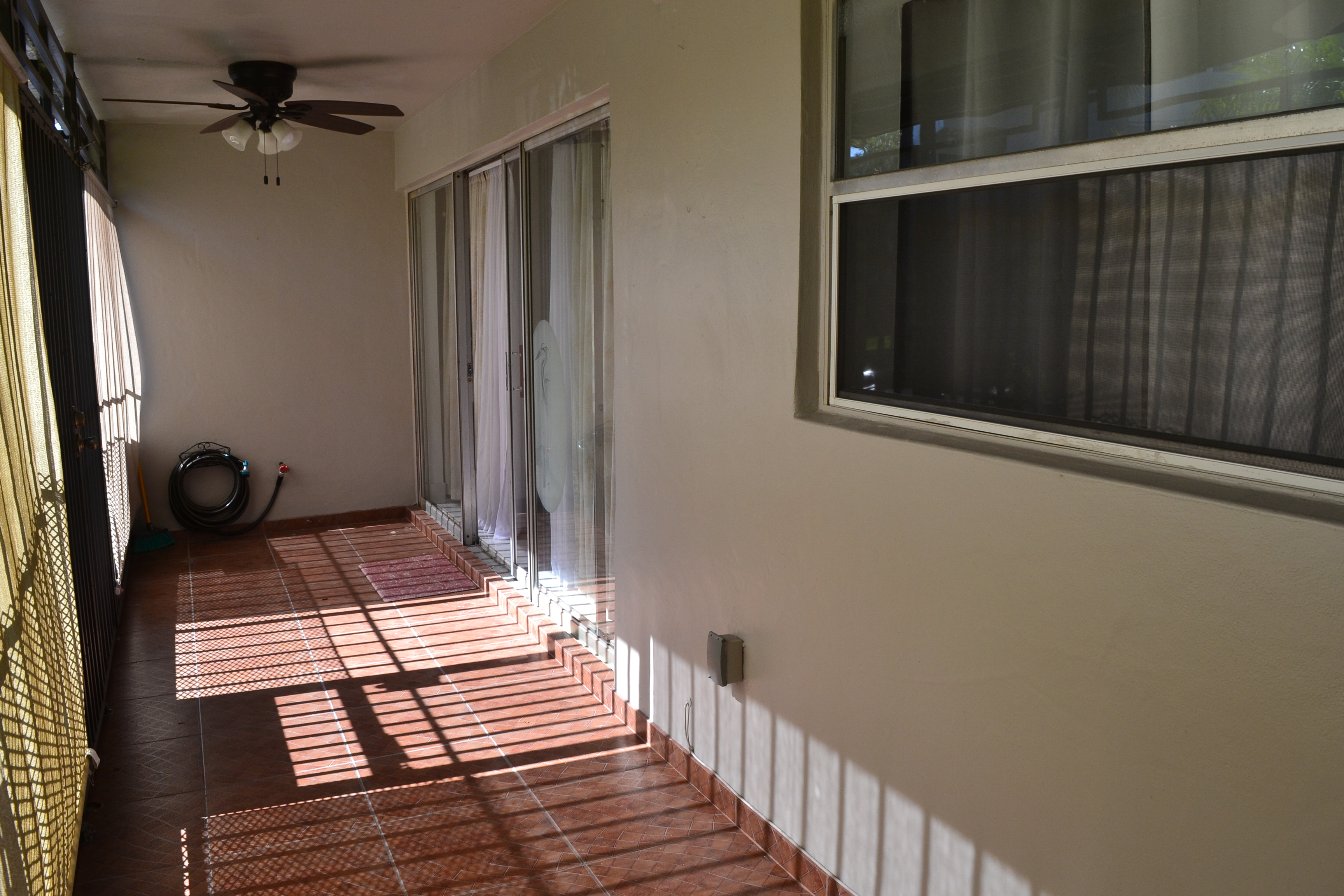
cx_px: 672
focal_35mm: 27
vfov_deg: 47.9
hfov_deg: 67.4
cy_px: 448
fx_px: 1008
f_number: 10
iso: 400
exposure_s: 1/200
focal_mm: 18
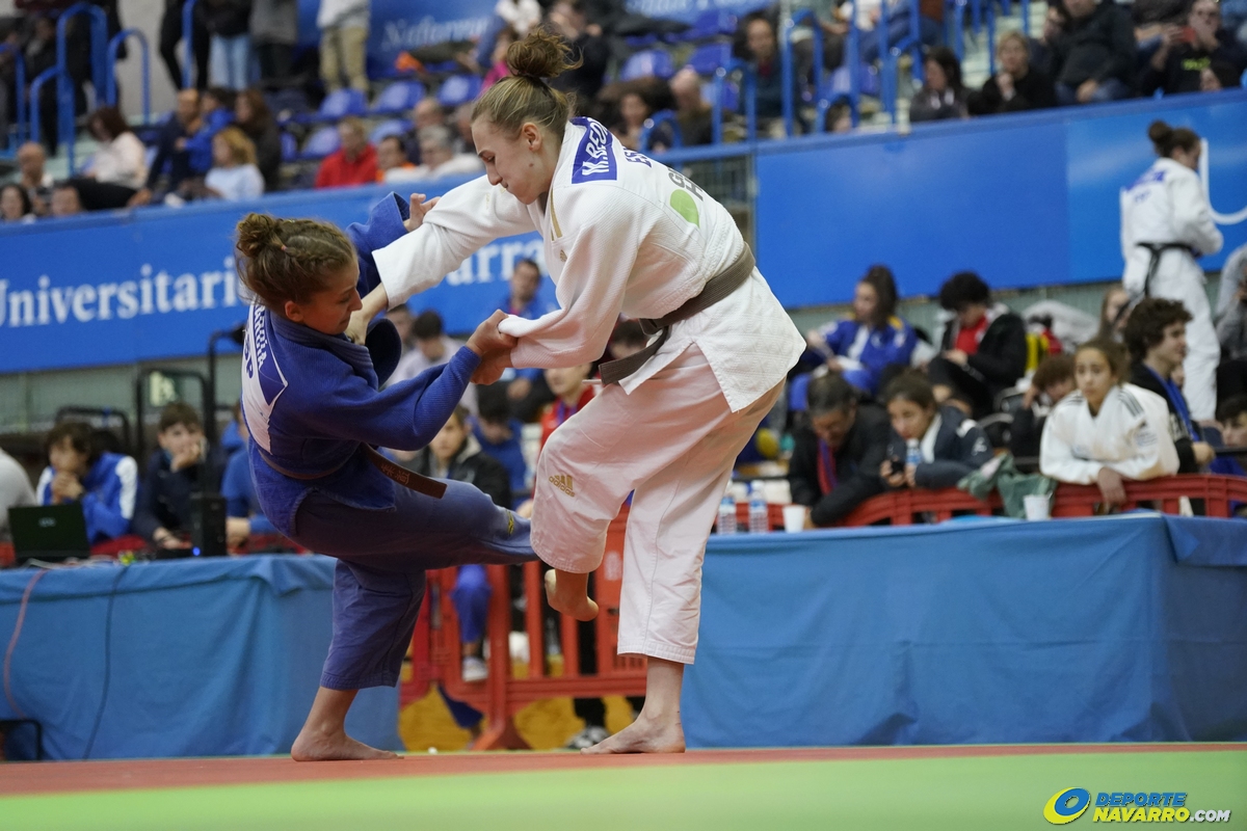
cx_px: 624
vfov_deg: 11.7
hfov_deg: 17.5
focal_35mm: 117
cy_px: 416
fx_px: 4052
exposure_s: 1/800
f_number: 4
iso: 8000
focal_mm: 117
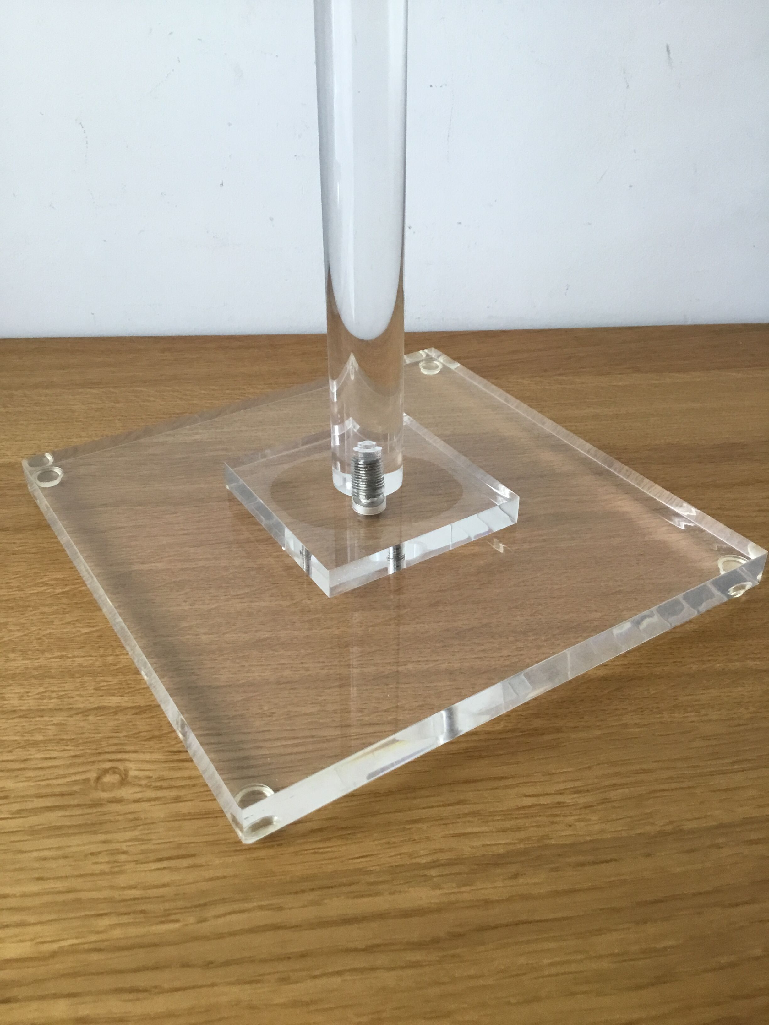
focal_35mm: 31
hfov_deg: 45.4
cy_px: 512
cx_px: 384
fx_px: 918
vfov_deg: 58.4
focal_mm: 3.3
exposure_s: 1/33
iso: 64
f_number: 2.4
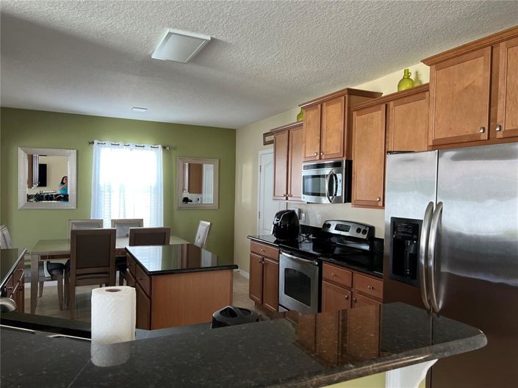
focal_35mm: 26
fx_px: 389
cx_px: 259
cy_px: 194
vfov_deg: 53.0
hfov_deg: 67.3
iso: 125
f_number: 1.5
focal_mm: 5.7
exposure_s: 1/61
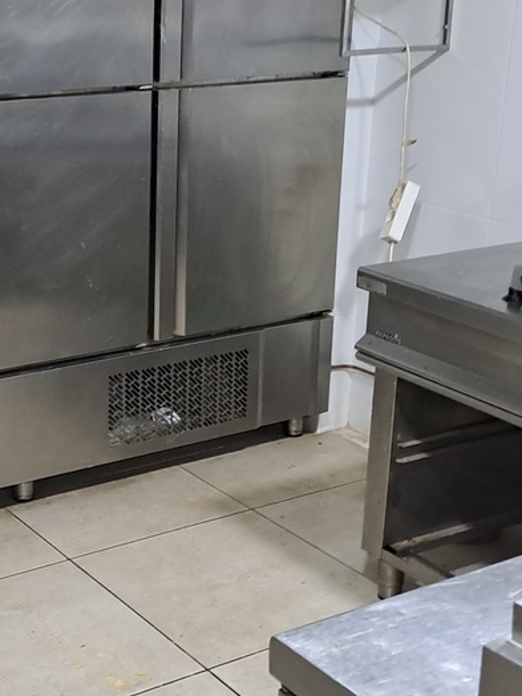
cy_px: 310
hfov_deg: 23.3
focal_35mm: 62
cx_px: 97
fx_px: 1247
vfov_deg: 31.2
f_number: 1.8
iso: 320
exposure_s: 1/25
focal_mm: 4.65
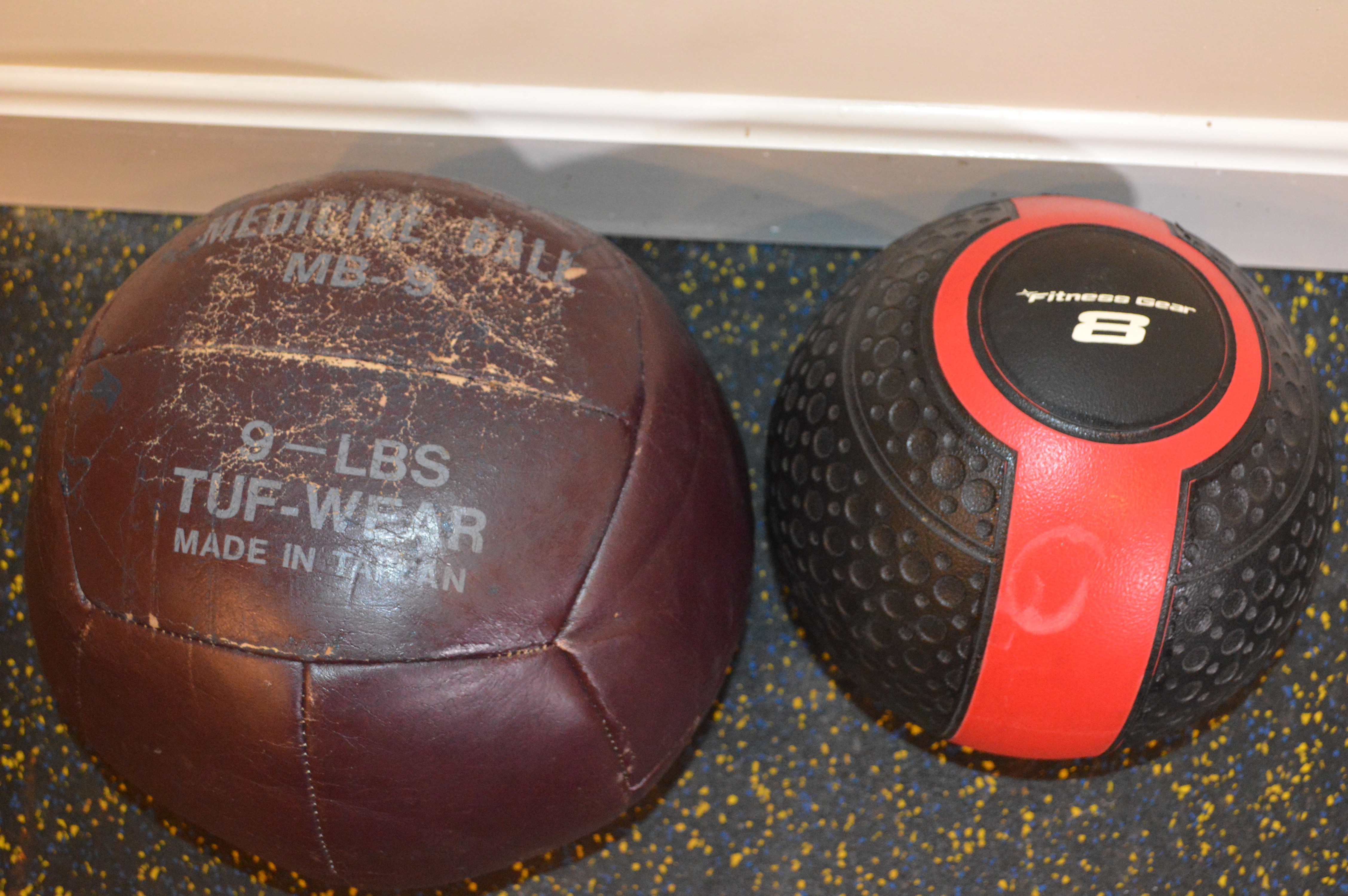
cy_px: 448
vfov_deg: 25.7
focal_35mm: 52
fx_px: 1964
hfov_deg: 37.9
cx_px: 674
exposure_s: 1/60
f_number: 5
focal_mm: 35
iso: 3200
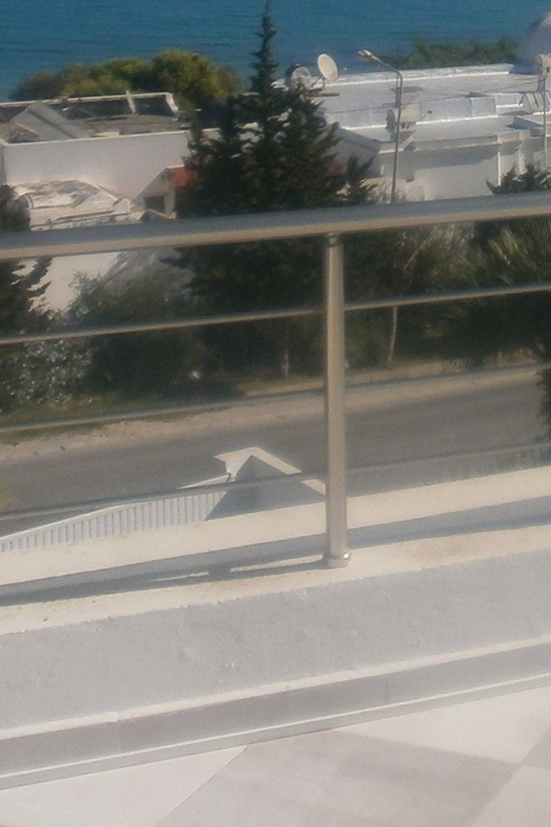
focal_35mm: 82
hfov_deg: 15.9
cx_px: 683
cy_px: -24
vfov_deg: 23.6
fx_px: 1883
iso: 100
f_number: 10
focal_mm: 4.8
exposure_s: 1/320
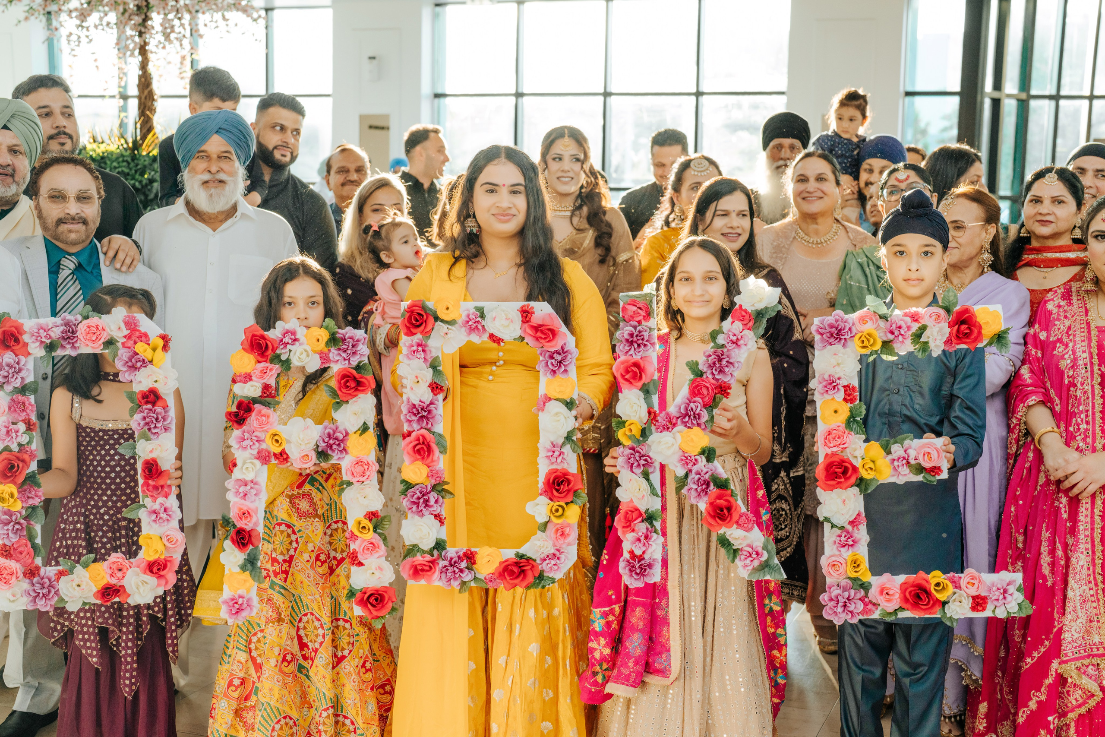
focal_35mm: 50
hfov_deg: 39.6
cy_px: 368
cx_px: 552
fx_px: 1535
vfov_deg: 27.0
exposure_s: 1/200
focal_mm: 50
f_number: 4
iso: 800
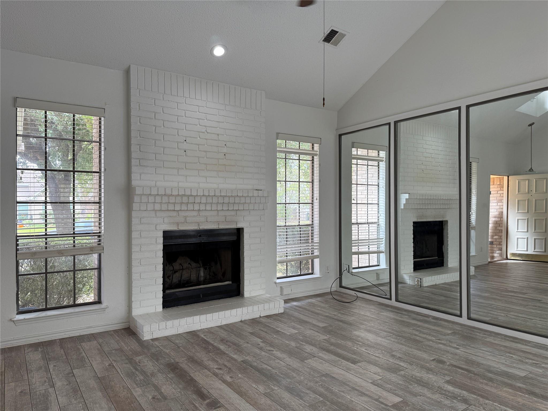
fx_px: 380
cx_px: 274
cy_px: 206
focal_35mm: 24
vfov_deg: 56.8
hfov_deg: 71.6
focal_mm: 6.76
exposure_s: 1/137
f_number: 1.78
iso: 100
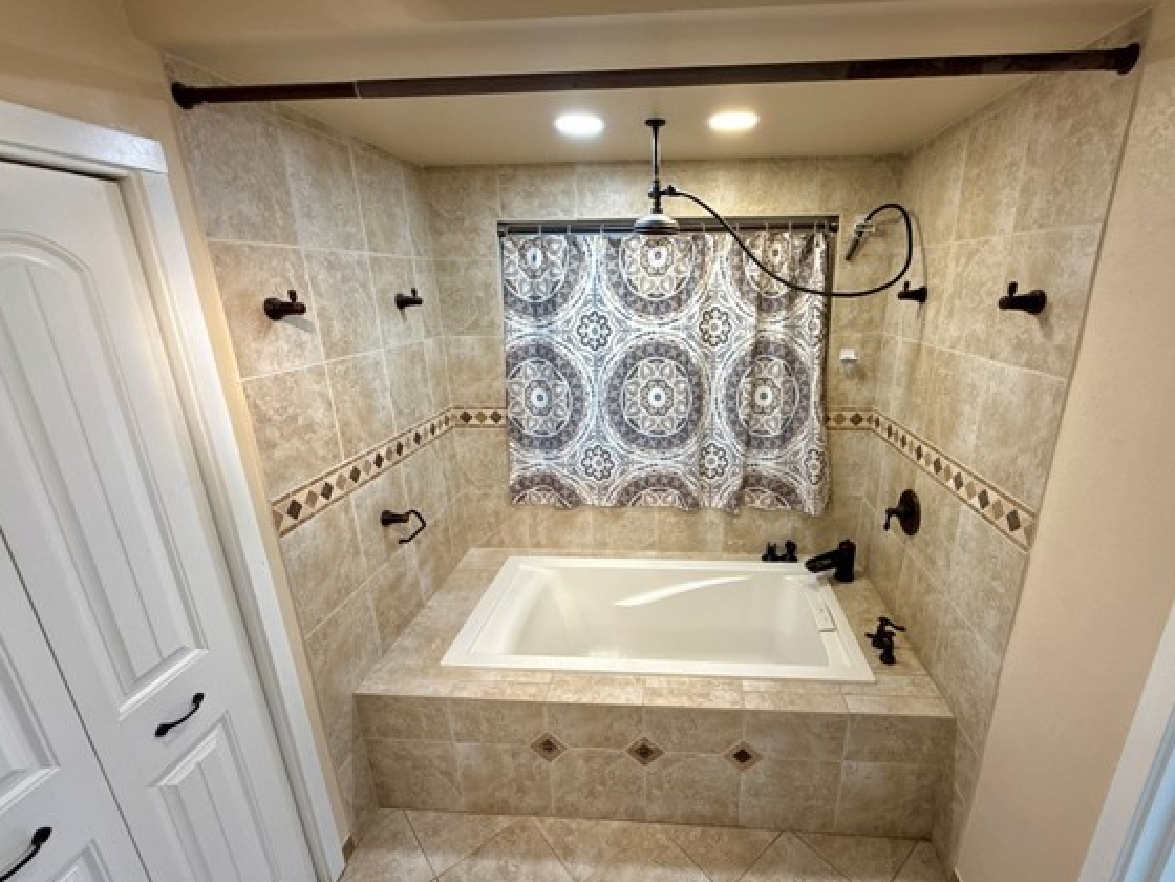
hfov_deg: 94.2
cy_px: 458
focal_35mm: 16
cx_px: 648
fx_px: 543
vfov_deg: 78.1
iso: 200
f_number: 2.2
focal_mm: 2.22
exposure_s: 1/120
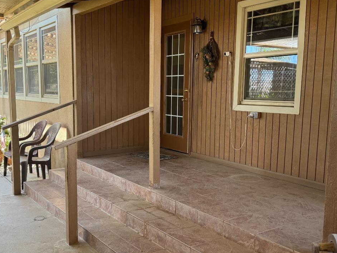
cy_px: 139
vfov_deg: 37.7
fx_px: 370
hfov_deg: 48.9
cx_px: 177
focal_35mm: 38
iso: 100
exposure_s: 1/121
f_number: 1.78
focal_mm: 6.76
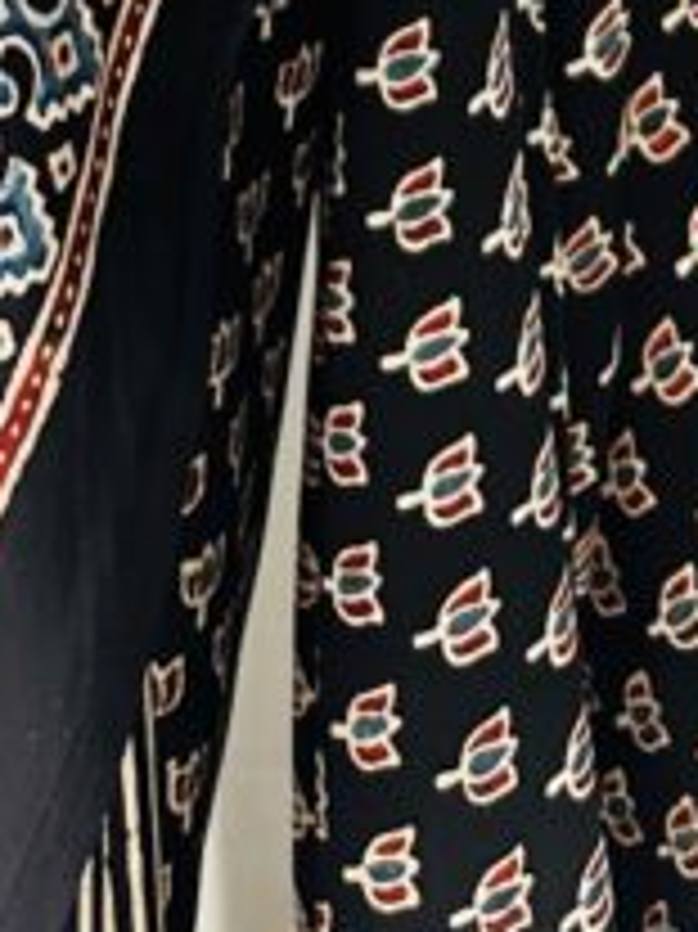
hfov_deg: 10.6
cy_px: -1513
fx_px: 3741
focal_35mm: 139
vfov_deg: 11.1
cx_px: 180
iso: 80
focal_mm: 6.86
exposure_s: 1/494
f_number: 1.78
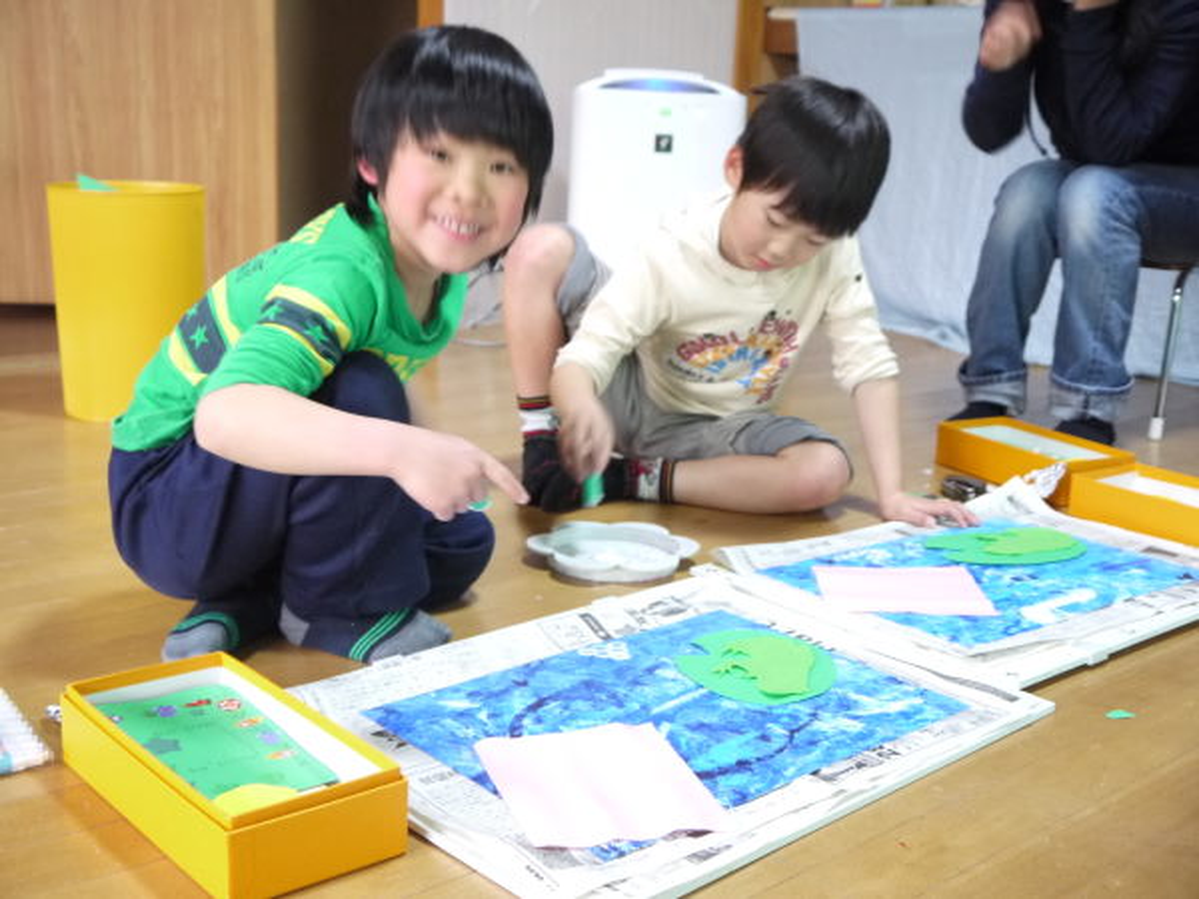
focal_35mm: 44
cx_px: 600
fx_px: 1524
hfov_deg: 42.9
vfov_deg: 32.9
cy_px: 450
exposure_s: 1/25
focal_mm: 22
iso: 800
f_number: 4.4
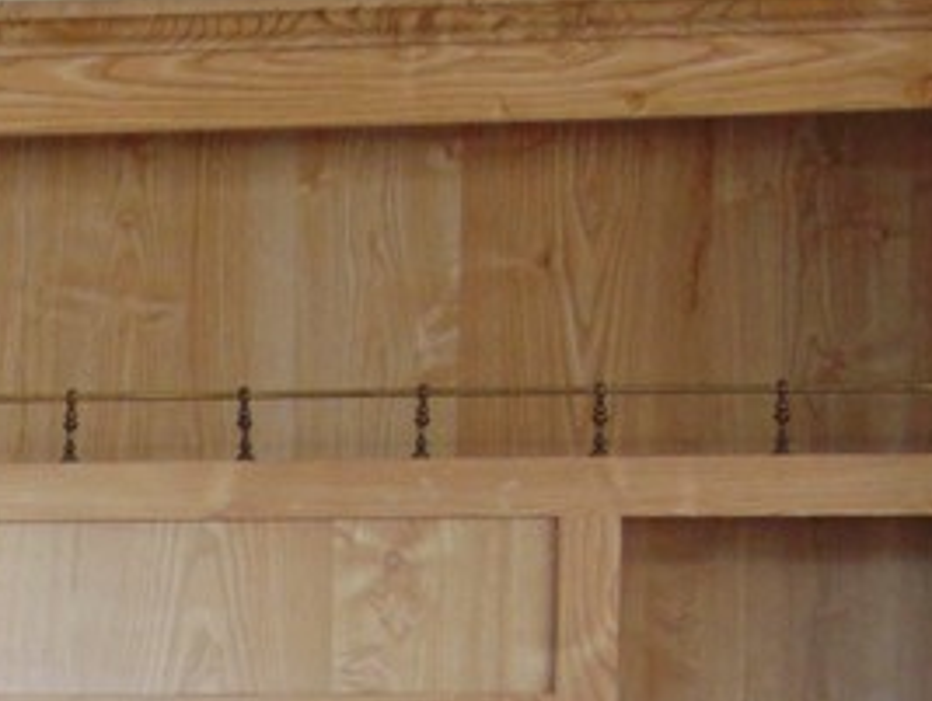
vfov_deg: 10.6
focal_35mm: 134
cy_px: 1123
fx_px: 3613
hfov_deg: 14.2
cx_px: -216
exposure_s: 1/30
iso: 160
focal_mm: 6.3
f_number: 3.2
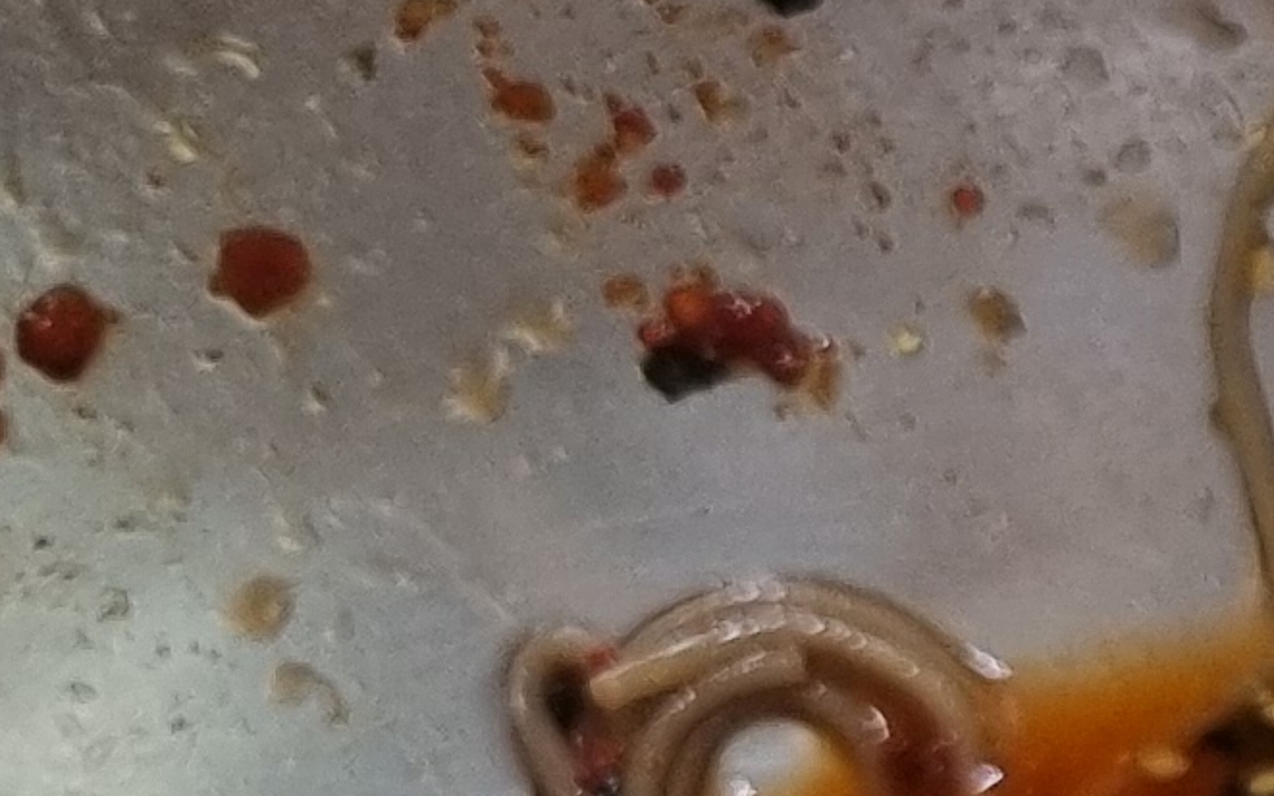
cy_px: 1118
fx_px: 5833
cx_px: 3340
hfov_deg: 10.3
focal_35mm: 168
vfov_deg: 7.7
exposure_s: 1/120
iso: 250
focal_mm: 5.4
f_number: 1.8
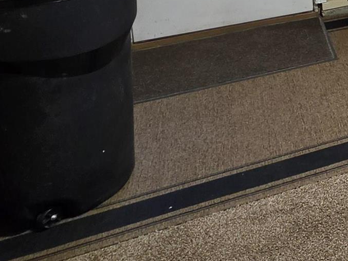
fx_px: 593
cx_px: 605
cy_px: -139
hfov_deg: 22.2
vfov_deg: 20.8
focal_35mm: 59
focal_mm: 2.2
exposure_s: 1/120
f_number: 1.9
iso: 80
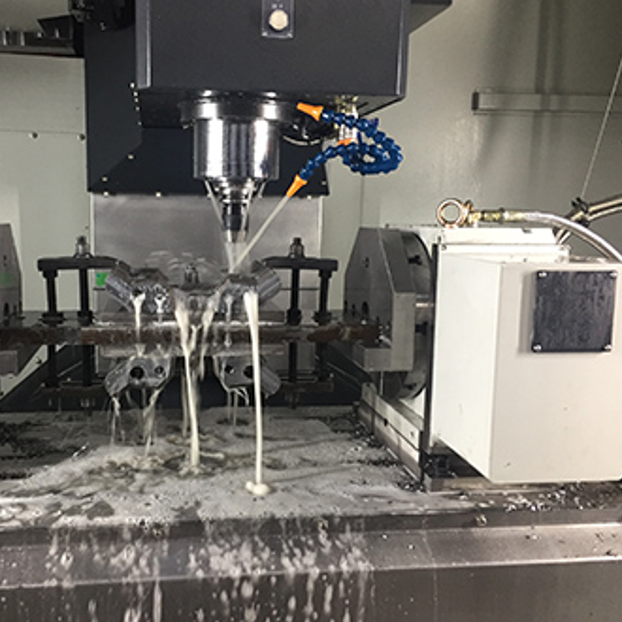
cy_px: 305
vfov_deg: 47.2
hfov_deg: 46.8
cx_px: 237
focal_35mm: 35
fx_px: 712
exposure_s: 1/33
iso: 160
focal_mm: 4.15
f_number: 2.2
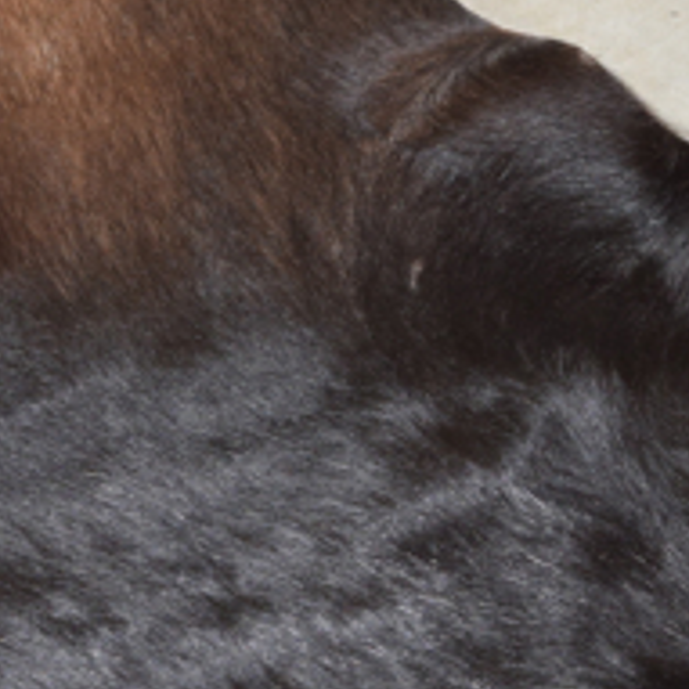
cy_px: 341
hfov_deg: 7.4
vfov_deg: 7.5
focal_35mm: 234
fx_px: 5279
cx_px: -202
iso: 800
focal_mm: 55
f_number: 6.3
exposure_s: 1/125
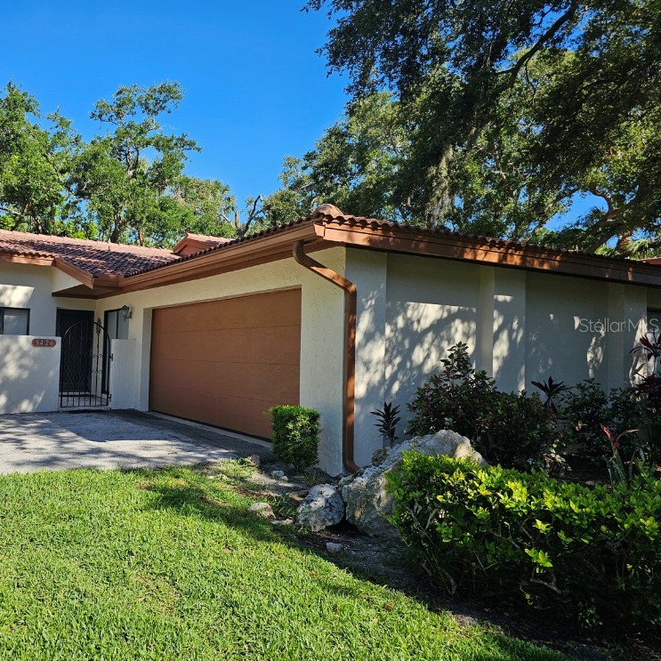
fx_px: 605
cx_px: 207
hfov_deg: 55.8
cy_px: 325
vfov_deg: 57.3
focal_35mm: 28
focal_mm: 6.3
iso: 10
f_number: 1.7
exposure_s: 1/505
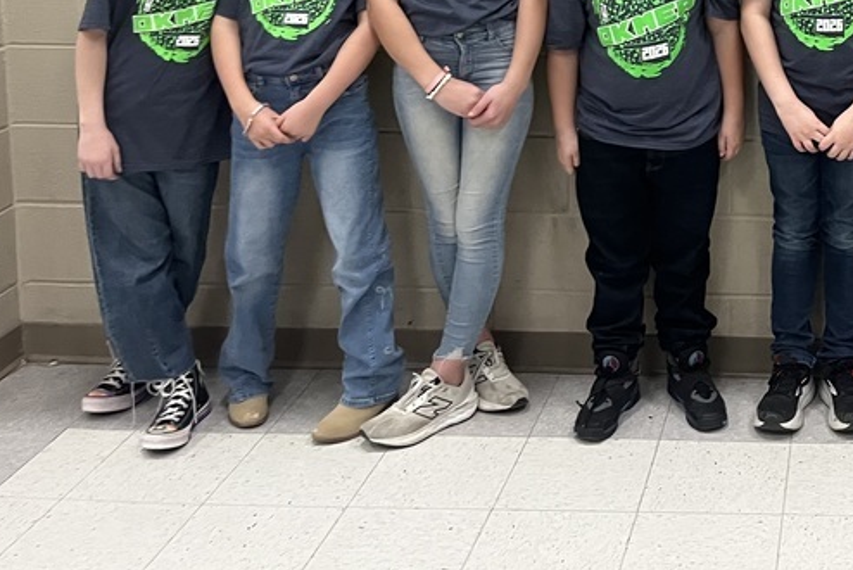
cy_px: -86
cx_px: 831
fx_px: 1328
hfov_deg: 33.0
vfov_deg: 22.6
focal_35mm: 56
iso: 250
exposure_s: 1/60
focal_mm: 5.1
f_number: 1.6
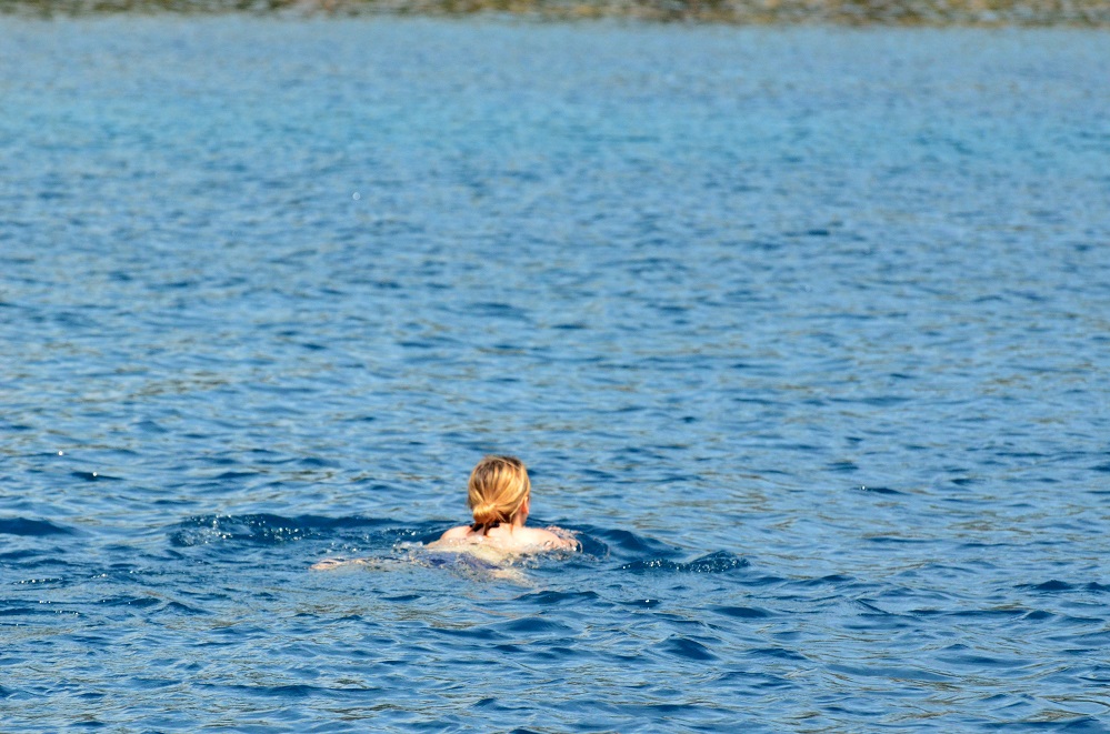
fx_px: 8305
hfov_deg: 7.6
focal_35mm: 270
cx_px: 555
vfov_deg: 5.1
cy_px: 367
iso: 2200
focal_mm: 180
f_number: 6.3
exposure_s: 1/8000
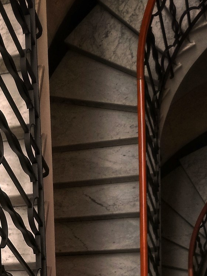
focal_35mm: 86
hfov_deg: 16.8
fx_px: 686
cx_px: -4
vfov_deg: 20.8
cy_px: 356
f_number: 2
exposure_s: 1/50
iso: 100
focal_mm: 4.04
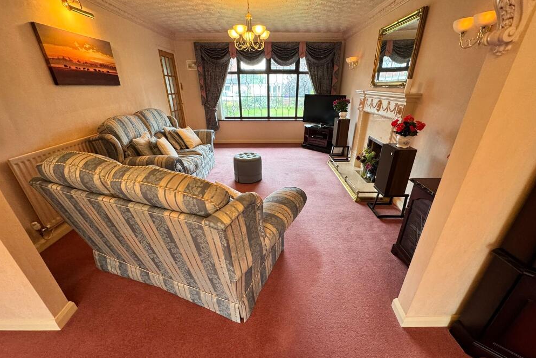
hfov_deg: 100.4
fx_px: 223
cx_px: 273
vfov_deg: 77.1
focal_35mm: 15
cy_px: 197
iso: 250
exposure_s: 1/50
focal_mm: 2.22
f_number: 2.2
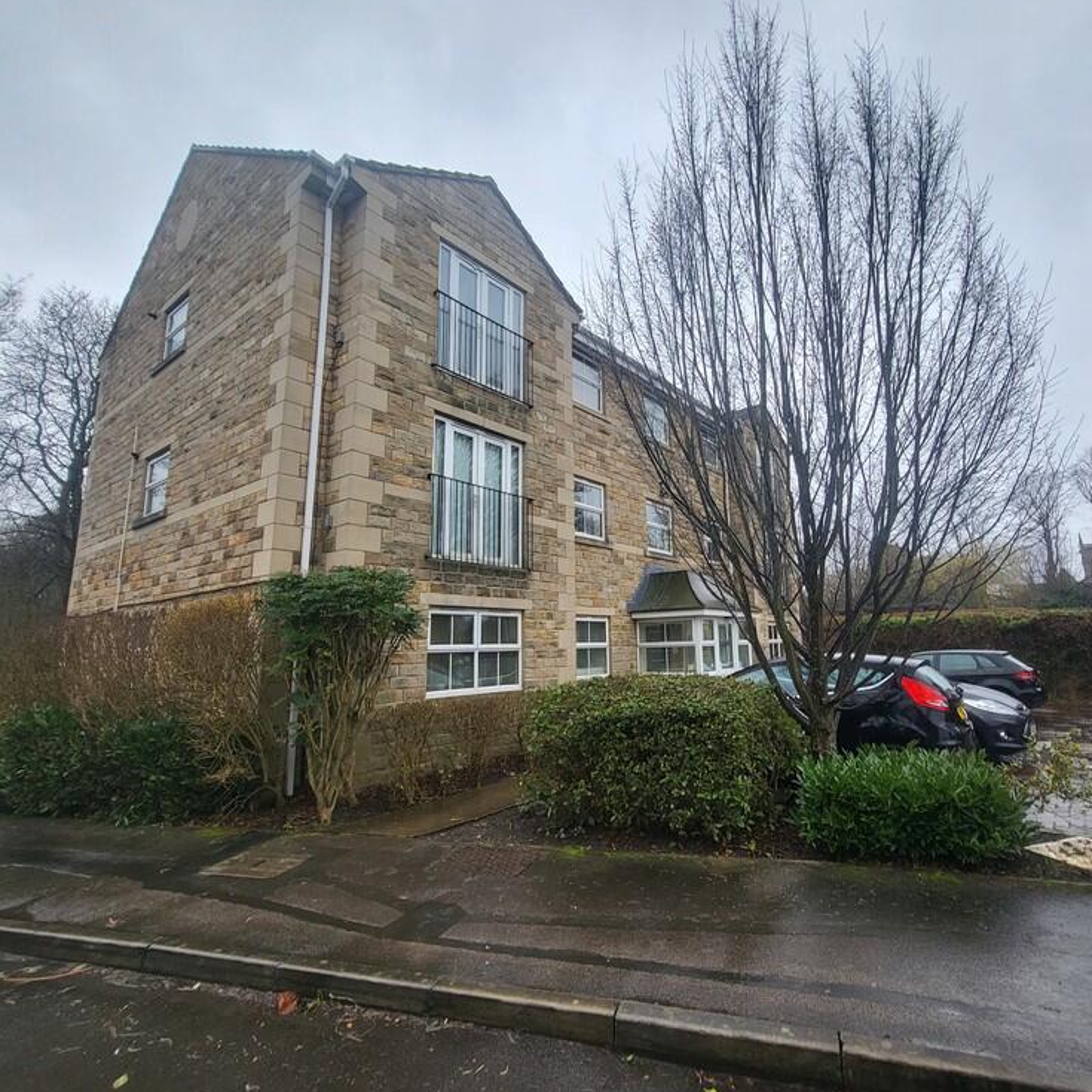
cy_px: 529
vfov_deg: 87.4
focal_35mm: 16
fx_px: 571
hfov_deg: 87.0
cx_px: 617
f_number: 2.2
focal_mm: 1.74
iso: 32
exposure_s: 1/105
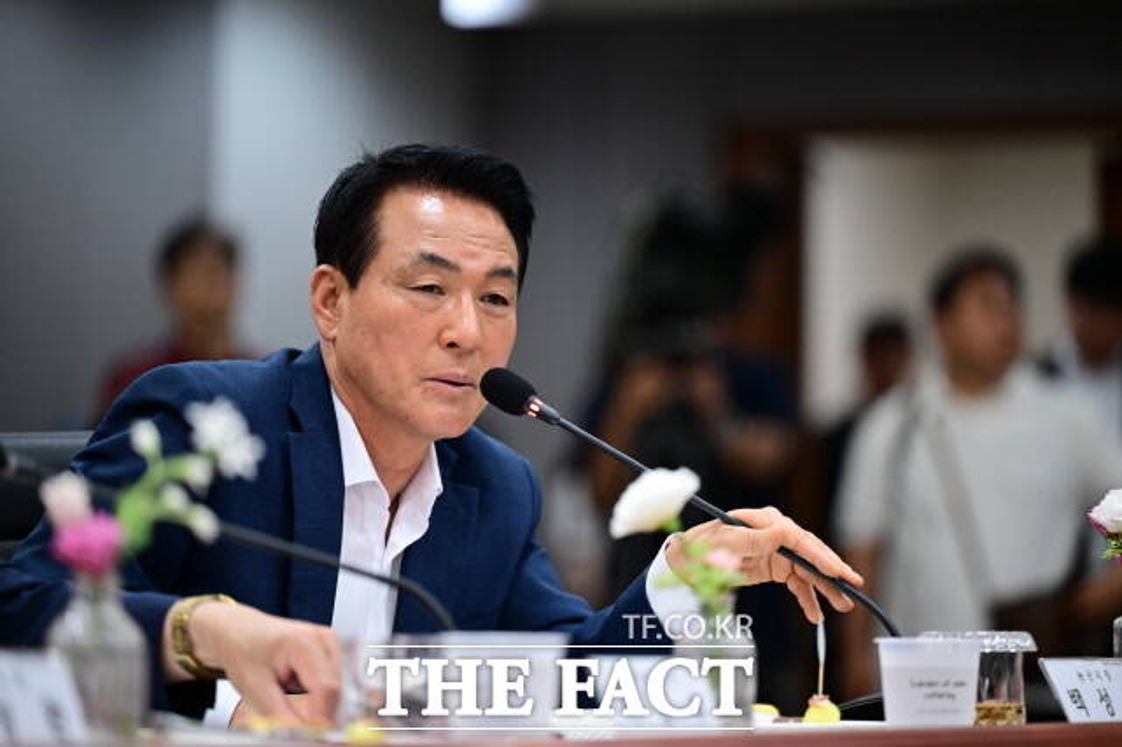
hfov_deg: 11.7
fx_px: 5452
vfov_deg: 7.8
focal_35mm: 175
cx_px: 561
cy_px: 374
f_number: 2.8
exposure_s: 1/200
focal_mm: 175
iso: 2000
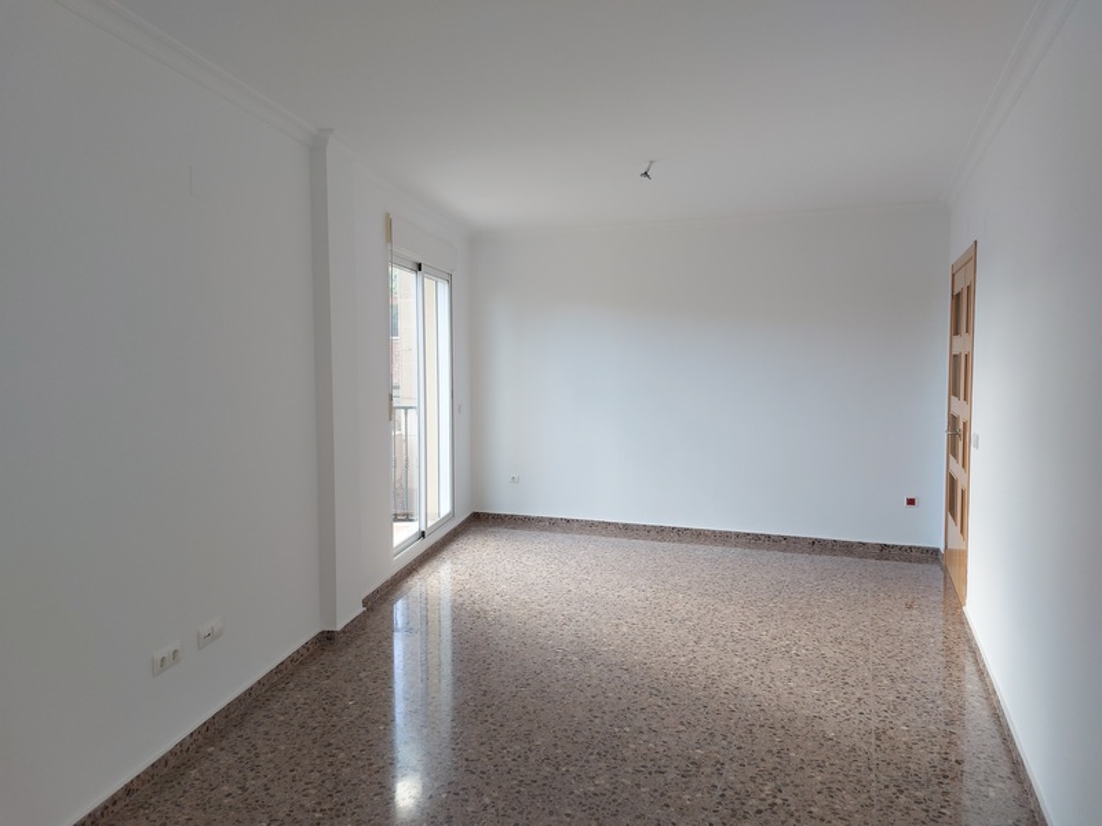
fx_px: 796
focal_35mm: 25
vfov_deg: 54.9
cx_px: 551
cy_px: 413
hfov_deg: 69.4
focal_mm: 5.23
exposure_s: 1/100
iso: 40
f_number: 1.8
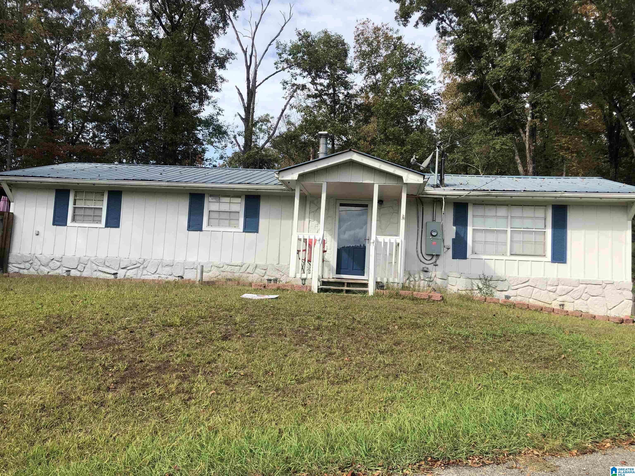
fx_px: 514
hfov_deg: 63.4
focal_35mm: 28
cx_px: 318
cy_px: 238
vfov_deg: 49.7
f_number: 1.8
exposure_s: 1/1297
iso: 20
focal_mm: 3.99
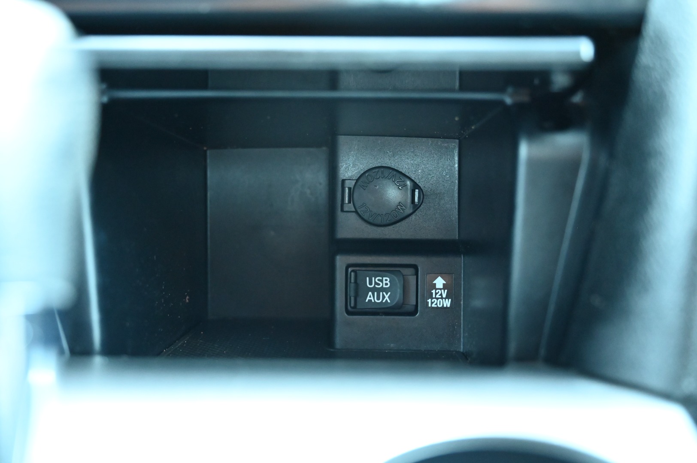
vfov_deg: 32.6
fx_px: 793
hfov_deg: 47.4
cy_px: 232
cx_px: 348
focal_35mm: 41
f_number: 4
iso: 10000
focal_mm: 41
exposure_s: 1/60
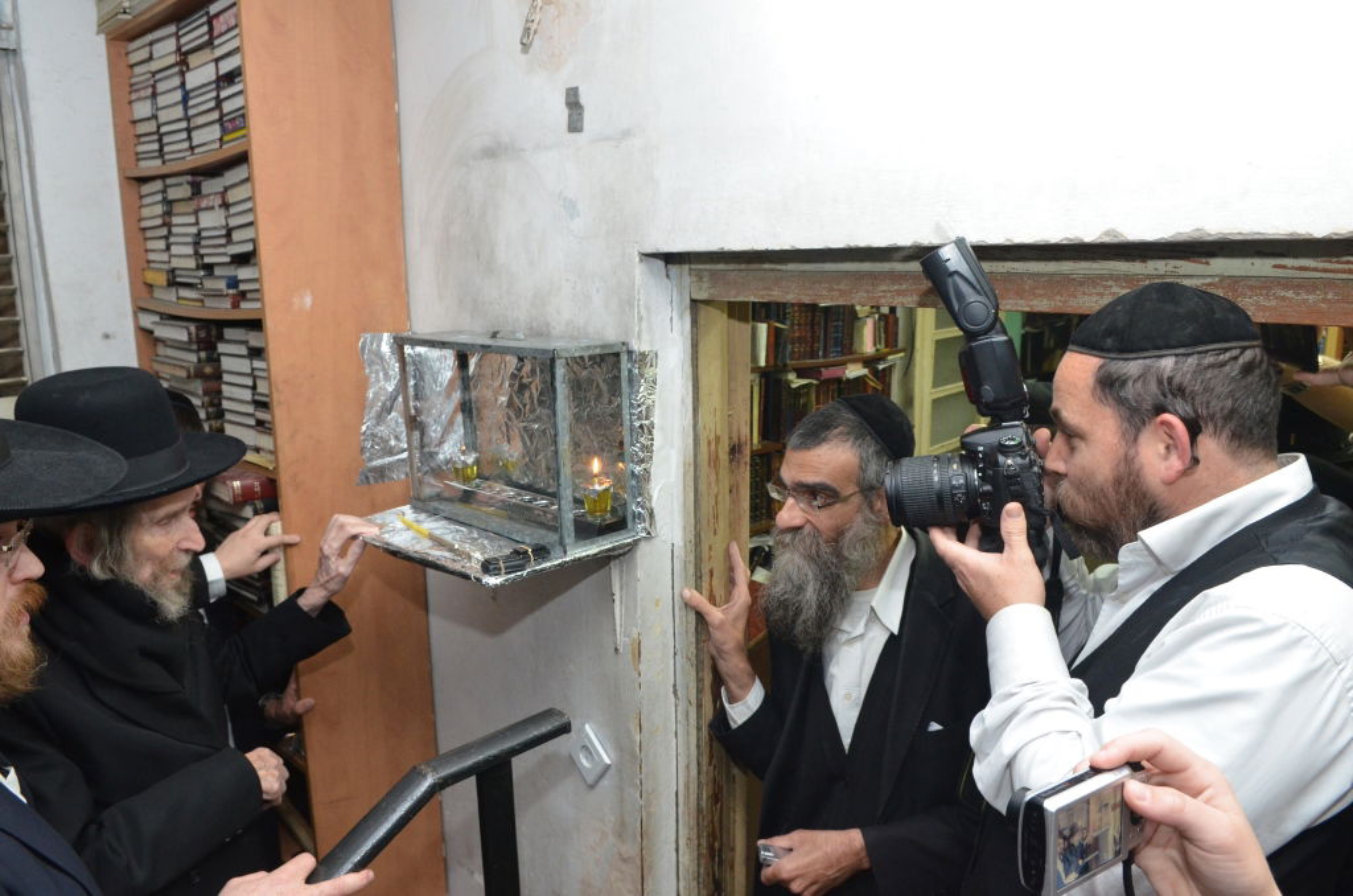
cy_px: 448
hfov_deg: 70.6
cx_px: 676
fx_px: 956
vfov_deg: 50.2
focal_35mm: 26
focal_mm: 17
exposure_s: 1/125
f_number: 6.3
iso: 2000
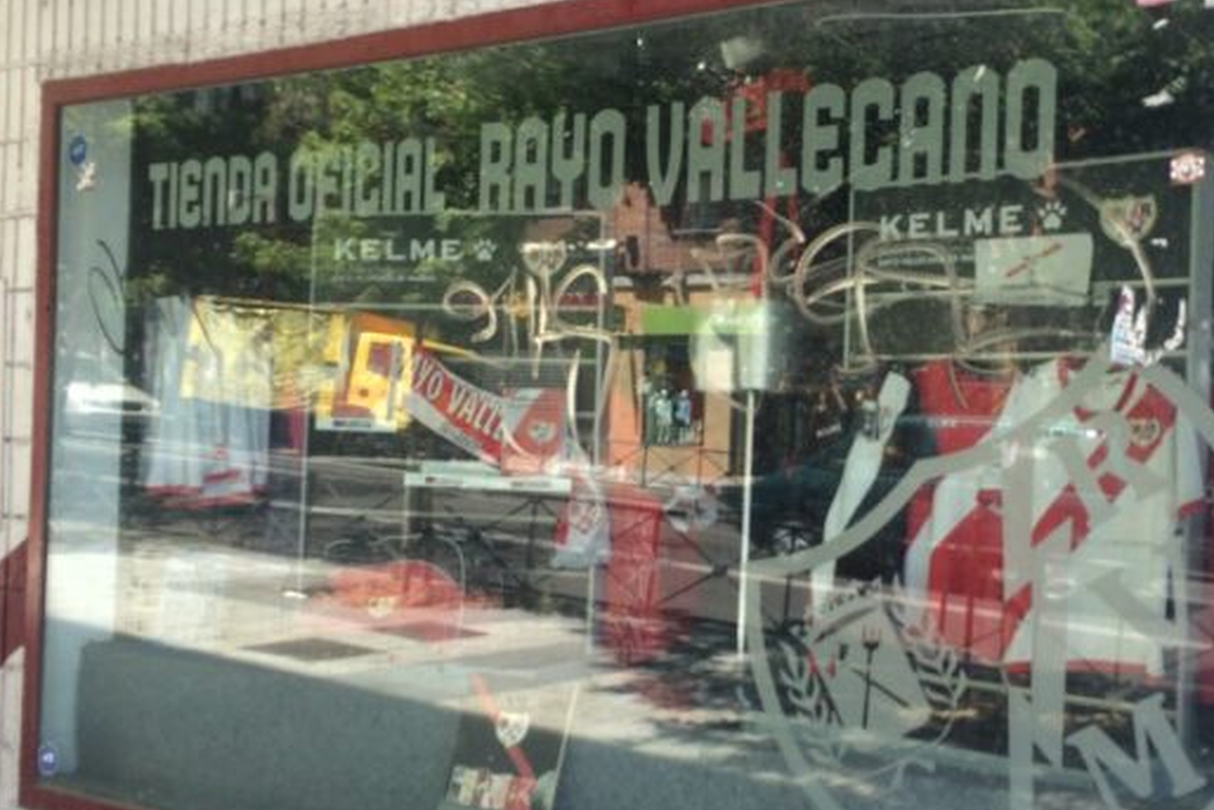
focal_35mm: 44
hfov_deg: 44.0
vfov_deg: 30.5
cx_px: 782
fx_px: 1484
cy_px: 431
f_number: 2.2
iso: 32
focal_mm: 4.15
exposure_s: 1/135
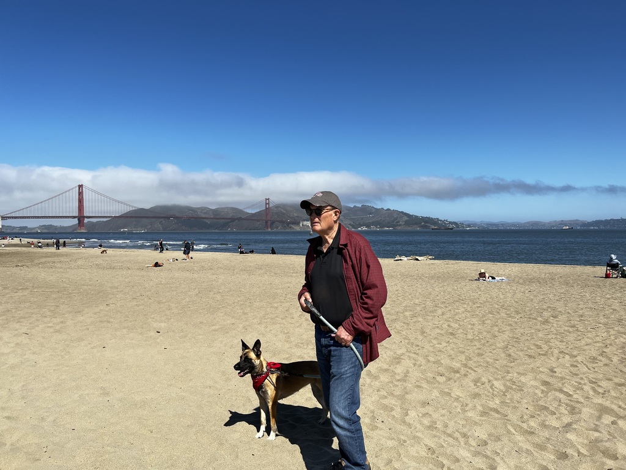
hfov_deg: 67.3
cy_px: 235
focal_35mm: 26
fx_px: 470
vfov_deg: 53.1
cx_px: 313
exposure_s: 1/5587
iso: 50
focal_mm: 5.7
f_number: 1.5
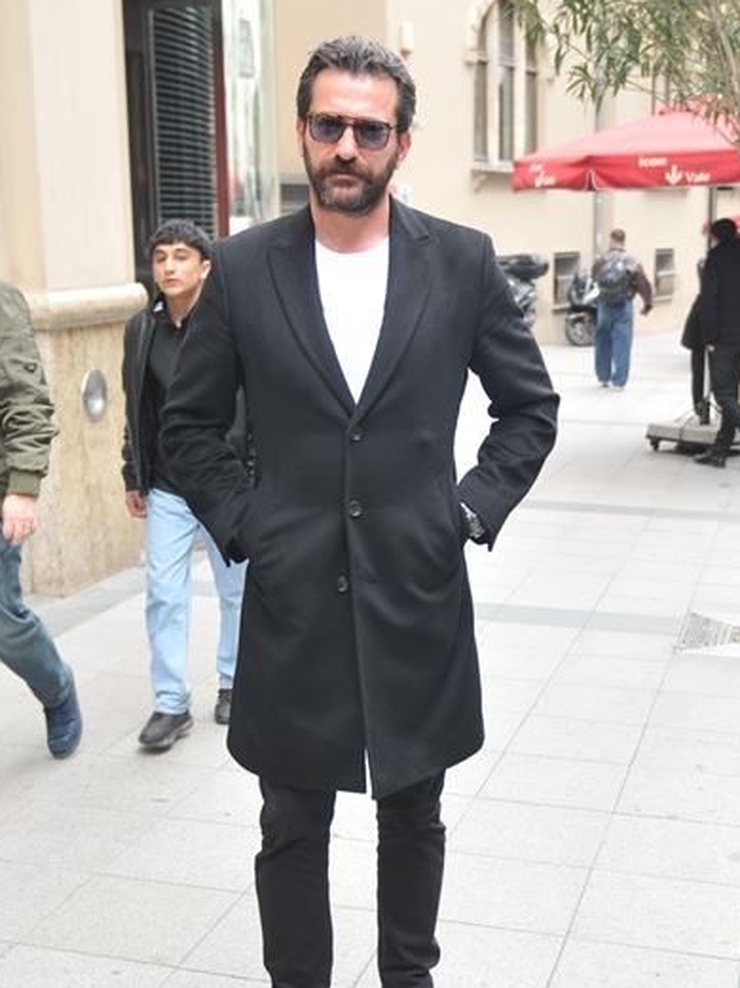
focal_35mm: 52
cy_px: 555
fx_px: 1472
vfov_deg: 37.1
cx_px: 394
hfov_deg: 28.2
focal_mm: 29
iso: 200
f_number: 8
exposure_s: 1/200
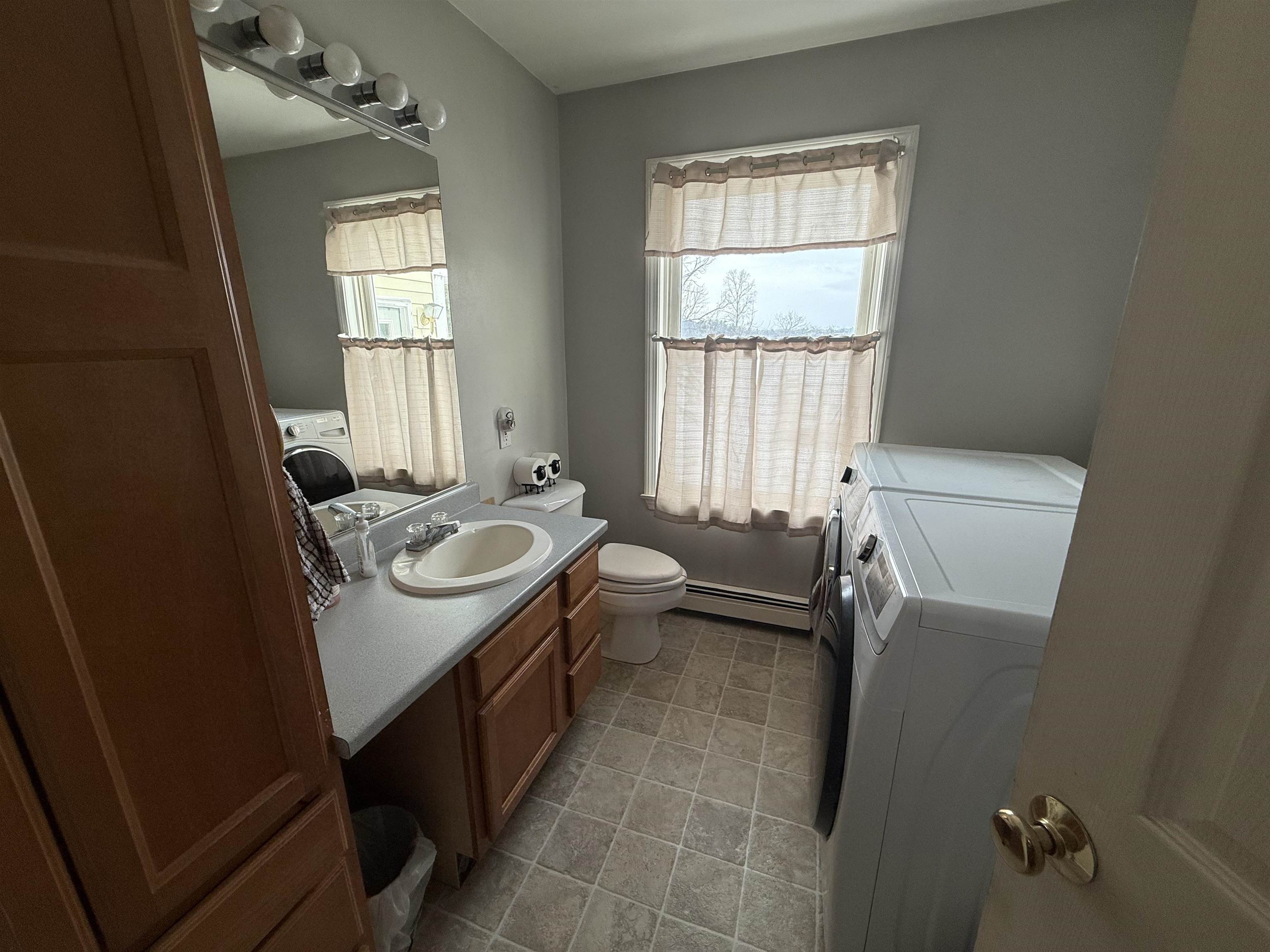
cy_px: 476
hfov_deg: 102.1
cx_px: 635
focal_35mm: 14
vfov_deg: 85.7
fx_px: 514
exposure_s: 1/135
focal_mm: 2.22
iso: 64
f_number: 2.2
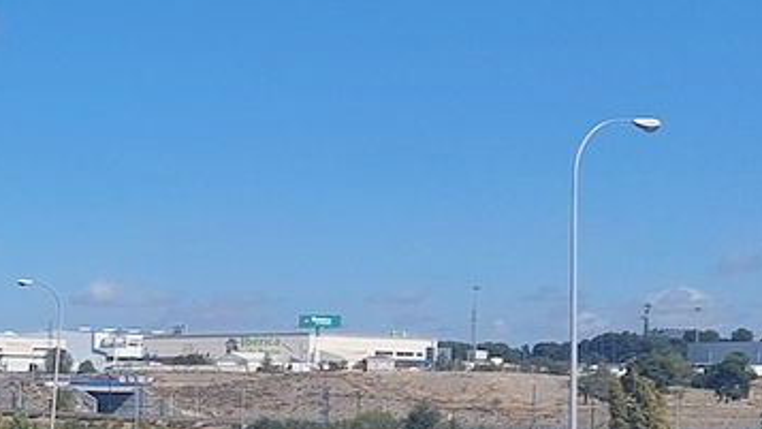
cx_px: -696
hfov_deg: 14.8
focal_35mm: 122
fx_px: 2466
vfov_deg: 9.9
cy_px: 410
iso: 40
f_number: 1.8
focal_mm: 5.23
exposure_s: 1/2529
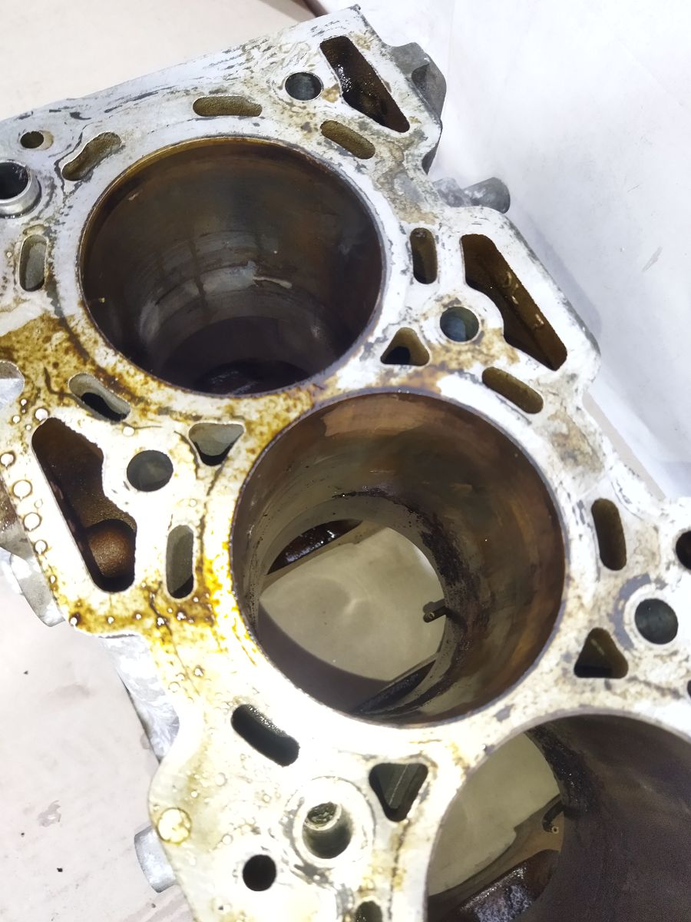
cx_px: 346
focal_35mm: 27
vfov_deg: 65.3
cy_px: 461
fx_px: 719
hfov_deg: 51.4
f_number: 1.79
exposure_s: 1/33
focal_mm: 4.71
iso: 353
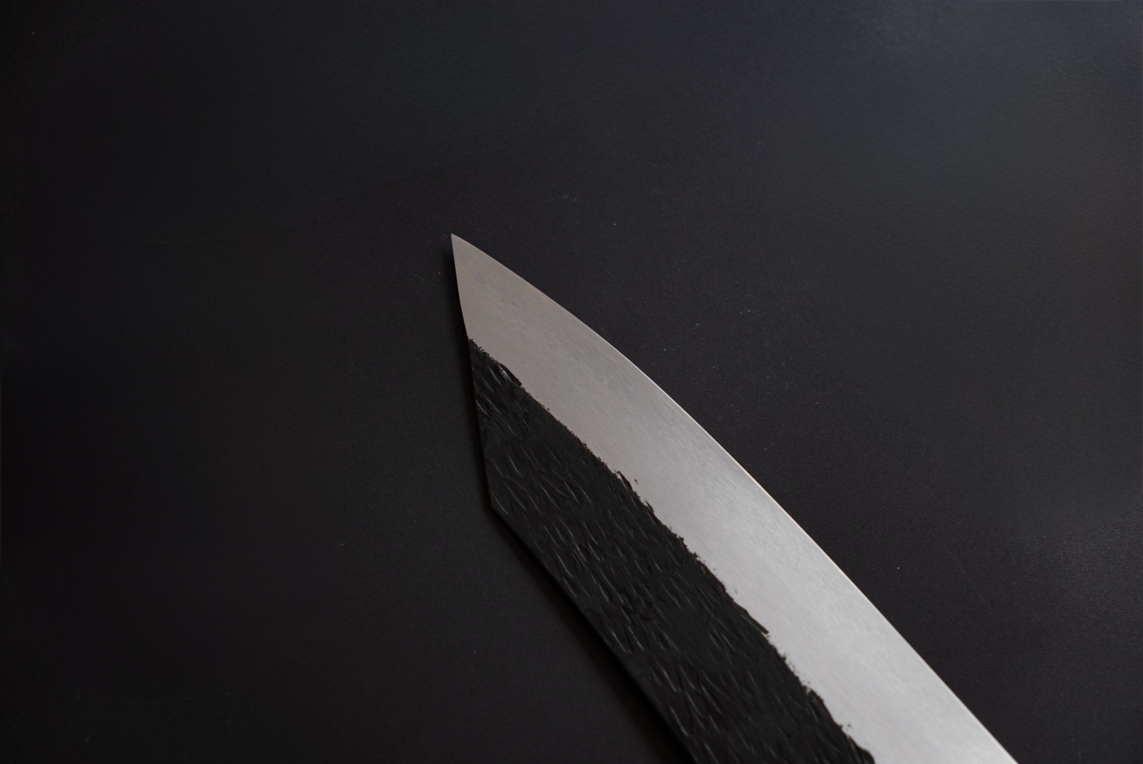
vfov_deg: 18.2
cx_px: 572
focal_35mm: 75
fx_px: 2383
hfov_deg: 27.0
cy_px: 382
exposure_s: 1/160
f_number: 4
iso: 250
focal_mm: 50
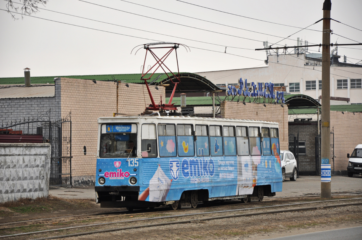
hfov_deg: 13.1
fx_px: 1582
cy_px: 120
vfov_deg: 8.7
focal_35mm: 158
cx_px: 181
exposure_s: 1/640
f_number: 5.6
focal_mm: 105
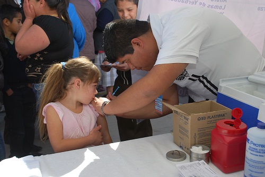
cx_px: 132
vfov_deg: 34.3
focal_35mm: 39
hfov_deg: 49.5
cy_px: 88
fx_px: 287
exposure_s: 1/160
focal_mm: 26
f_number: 6.3
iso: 100
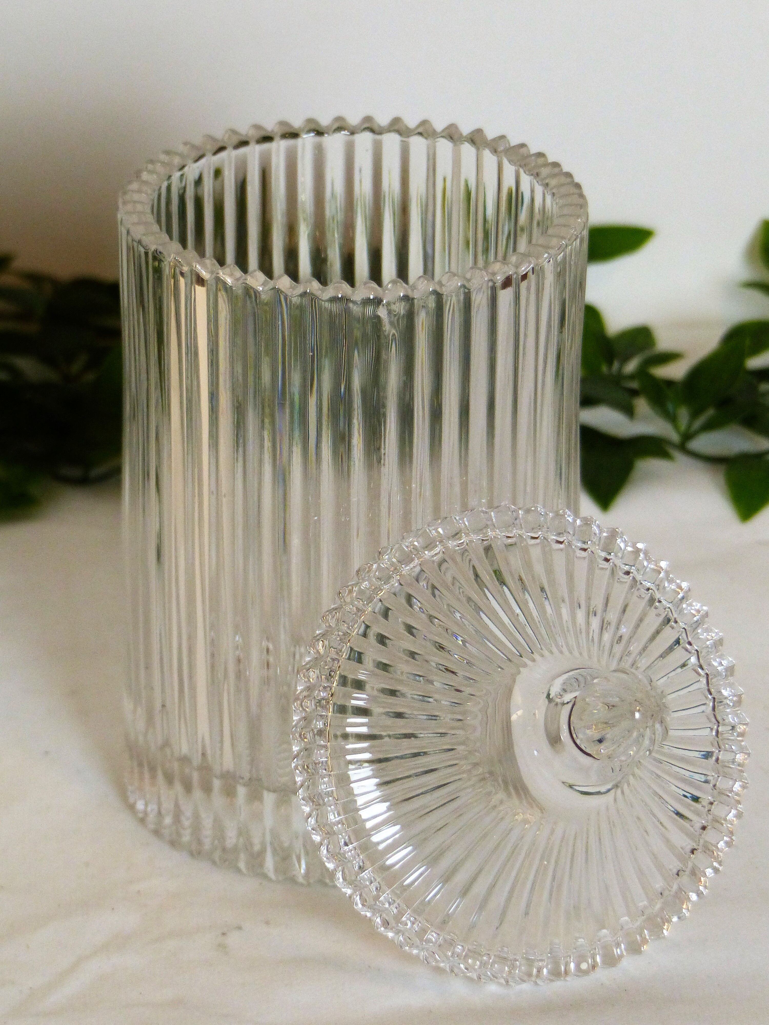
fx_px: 6250
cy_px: 512
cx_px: 384
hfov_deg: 7.0
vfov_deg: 9.4
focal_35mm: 211
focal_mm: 34.5
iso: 400
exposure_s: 1/80
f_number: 2.8
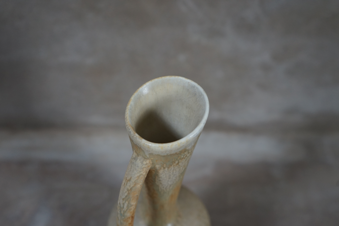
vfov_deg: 42.3
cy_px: 113
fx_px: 292
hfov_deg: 60.3
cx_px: 170
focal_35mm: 31
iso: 1000
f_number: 4
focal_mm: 31
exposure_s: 1/60
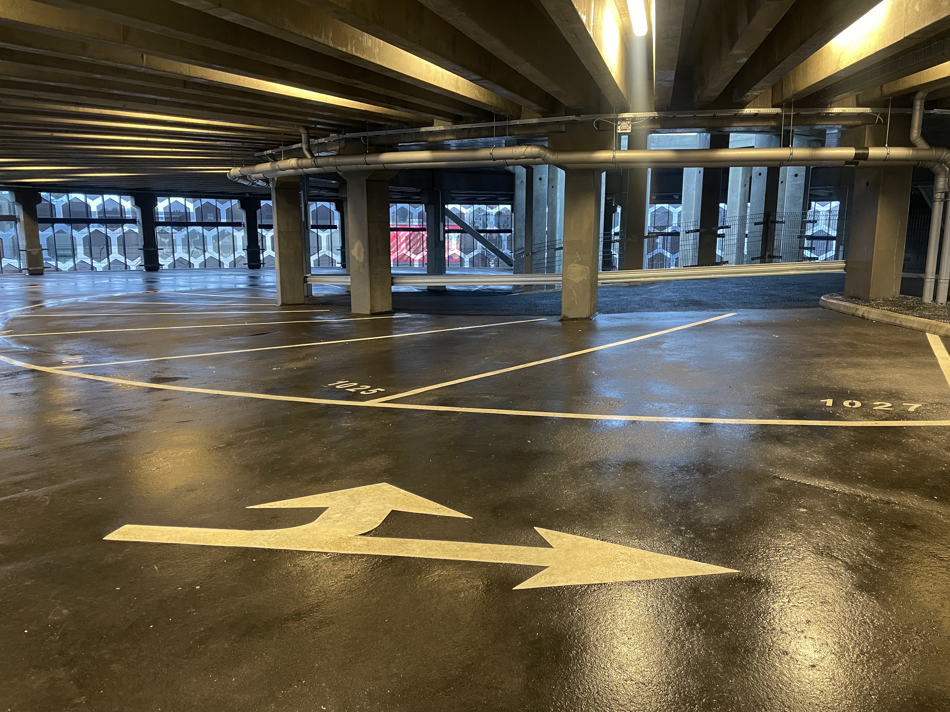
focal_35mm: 26
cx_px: 475
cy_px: 356
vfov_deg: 53.1
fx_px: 714
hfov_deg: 67.3
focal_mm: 4.2
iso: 400
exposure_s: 1/50
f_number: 1.6
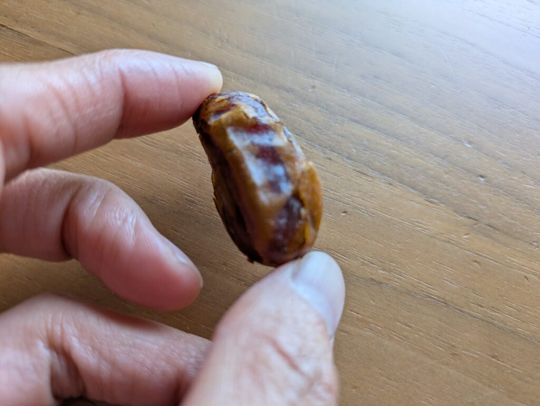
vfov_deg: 54.9
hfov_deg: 69.4
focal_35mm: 25
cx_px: 270
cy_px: 203
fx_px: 390
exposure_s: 1/120
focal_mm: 5.43
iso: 164
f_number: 1.89
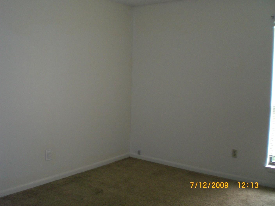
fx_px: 302
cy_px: 103
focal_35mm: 38
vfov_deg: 37.7
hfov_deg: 49.0
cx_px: 138
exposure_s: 1/30
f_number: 3.1
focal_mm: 6.3
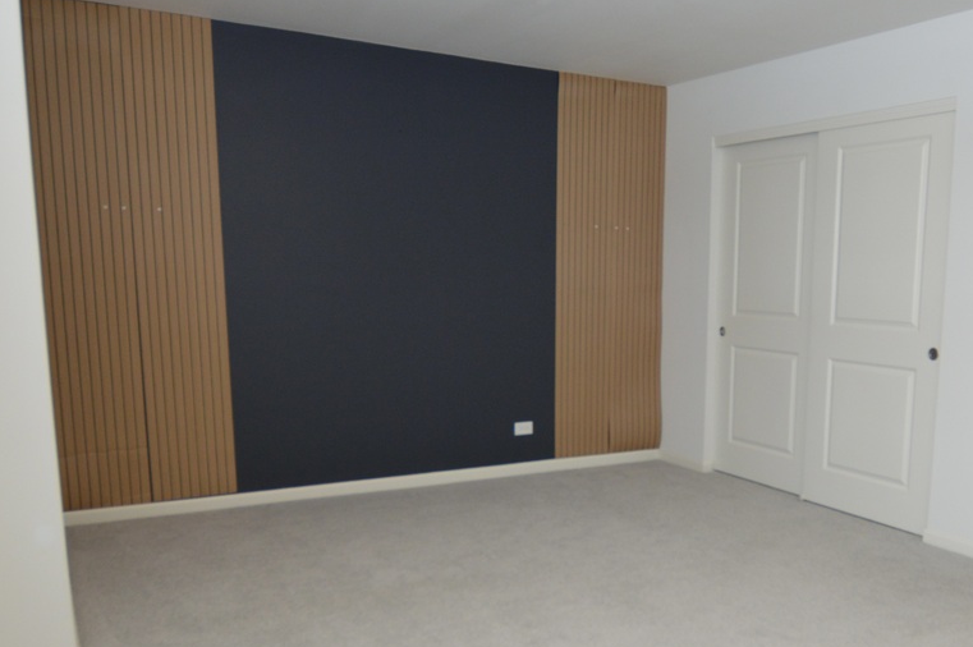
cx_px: 648
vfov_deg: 40.5
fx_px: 864
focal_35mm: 32
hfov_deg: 57.5
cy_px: 433
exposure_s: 1/80
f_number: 3.5
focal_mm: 10
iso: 400
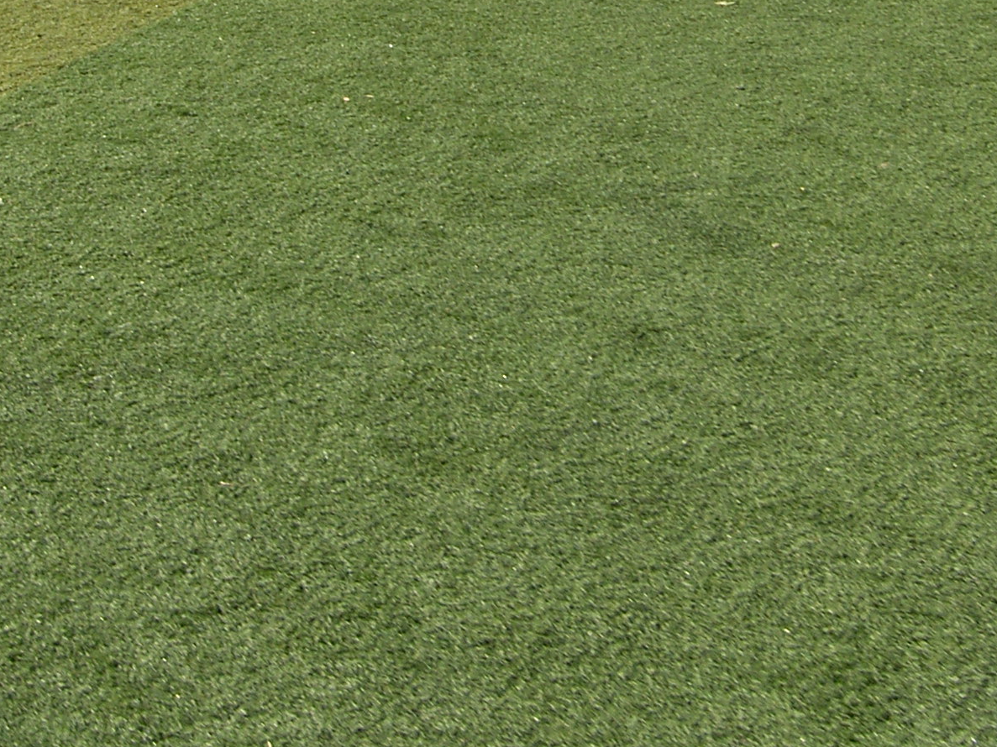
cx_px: 438
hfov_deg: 25.3
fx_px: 2218
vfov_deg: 18.1
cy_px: -176
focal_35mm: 77
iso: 50
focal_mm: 7.4
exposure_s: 1/200
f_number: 5.6
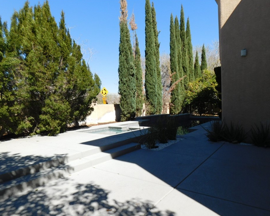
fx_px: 200
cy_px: 111
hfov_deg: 68.0
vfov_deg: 56.8
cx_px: 144
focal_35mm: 25
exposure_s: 1/1250
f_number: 3
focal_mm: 4
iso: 125
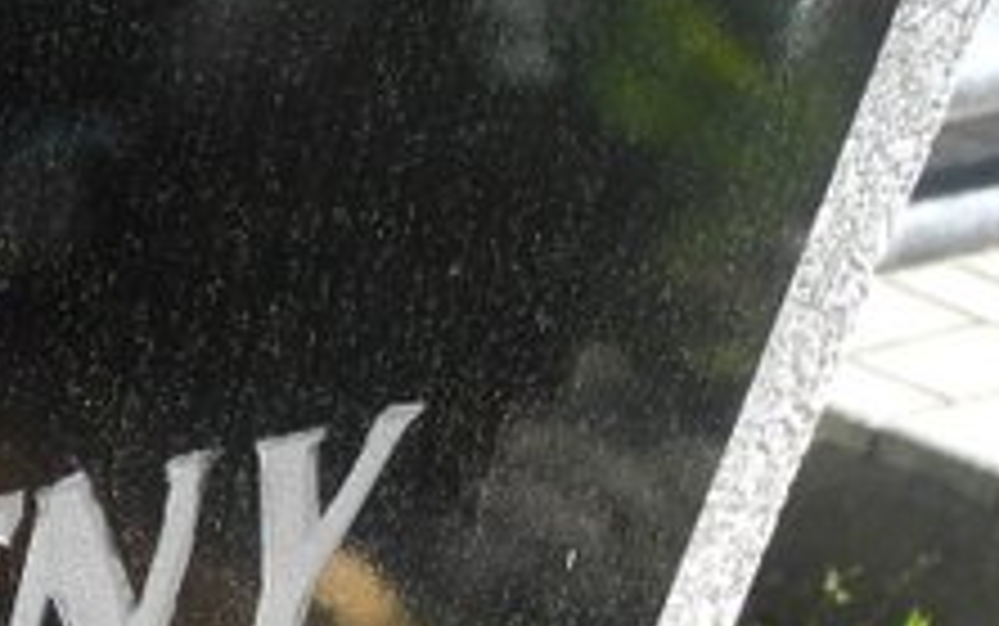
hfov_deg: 16.5
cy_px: 941
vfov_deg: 11.7
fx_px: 2915
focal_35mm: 107
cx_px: -747
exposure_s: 1/320
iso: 100
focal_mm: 6
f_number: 2.8
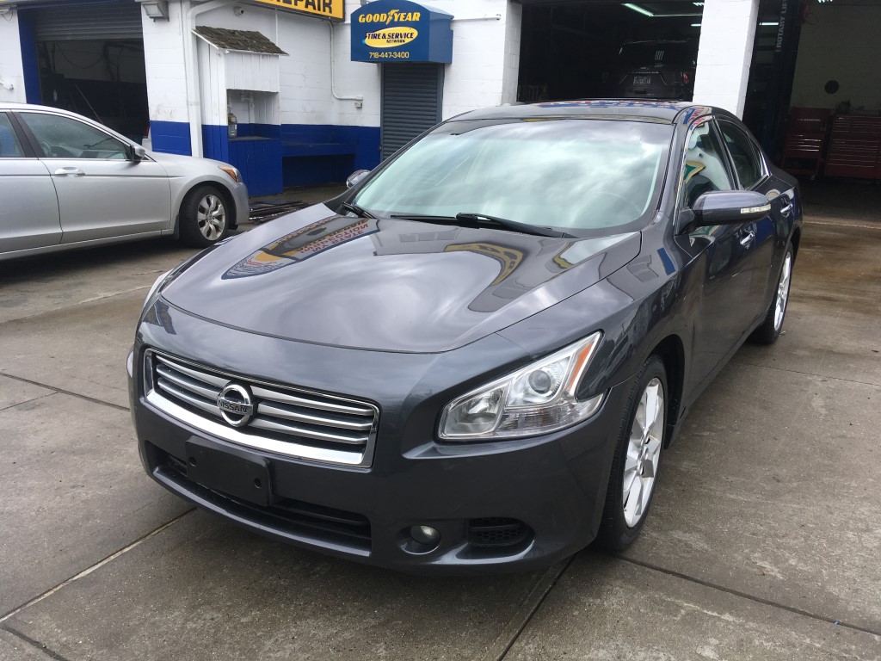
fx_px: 738
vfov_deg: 48.2
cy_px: 330
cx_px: 440
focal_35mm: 29
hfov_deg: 61.7
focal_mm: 4.15
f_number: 2.2
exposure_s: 1/534
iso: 25
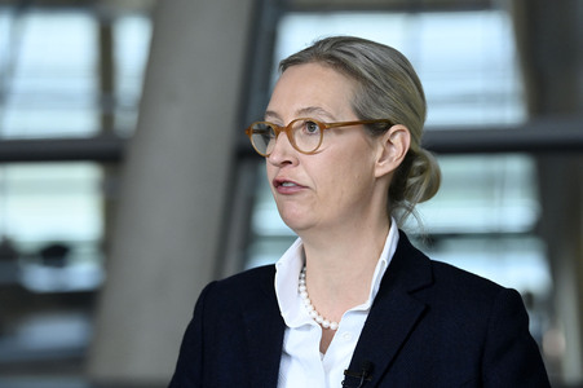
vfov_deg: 10.5
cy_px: 194
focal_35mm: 130
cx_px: 292
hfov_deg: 15.8
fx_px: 2104
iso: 8000
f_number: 4
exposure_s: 1/400
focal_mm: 130
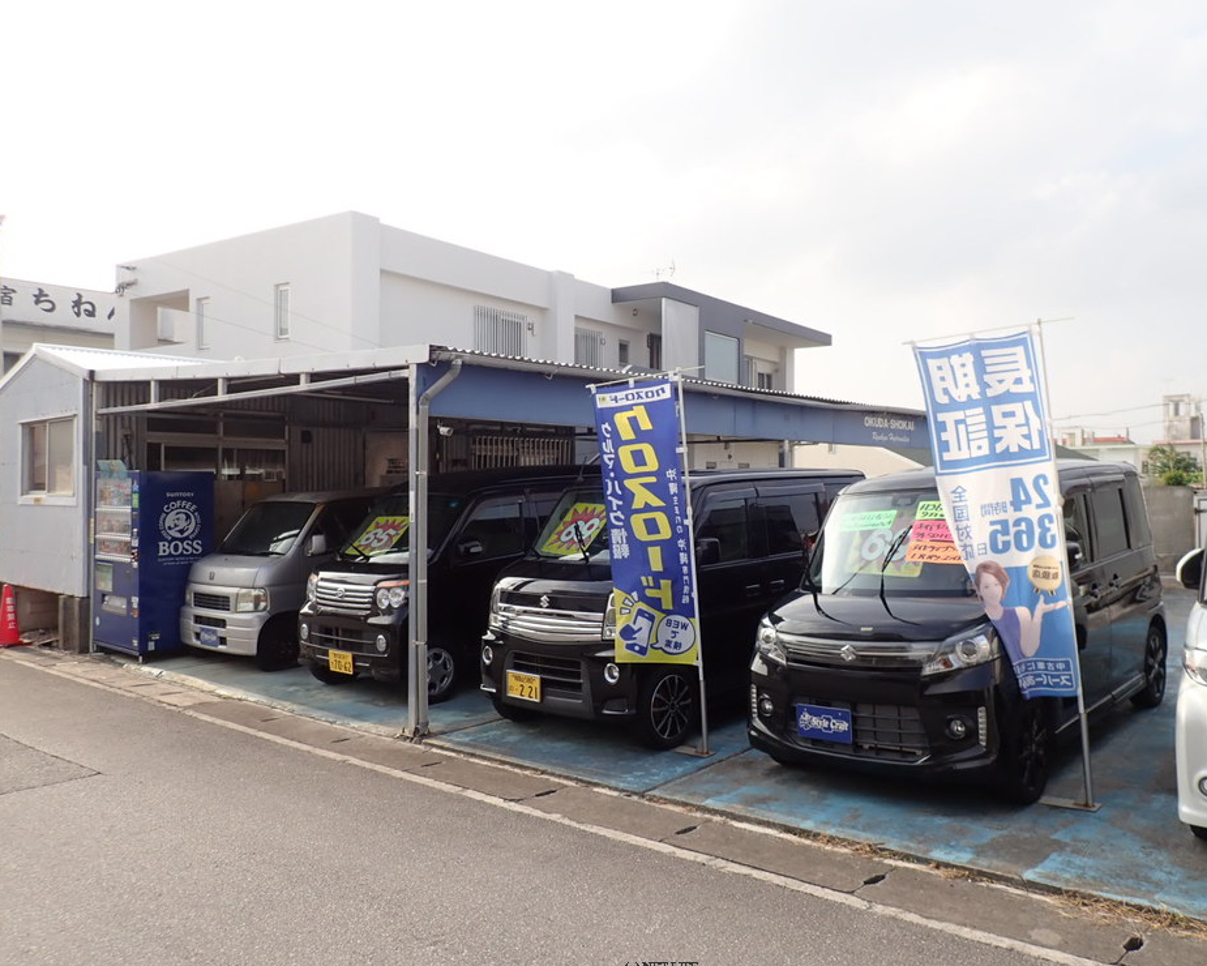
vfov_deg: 53.2
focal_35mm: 27
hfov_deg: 63.9
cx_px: 663
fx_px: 965
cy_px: 473
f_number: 2.8
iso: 100
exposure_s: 1/640
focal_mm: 4.5
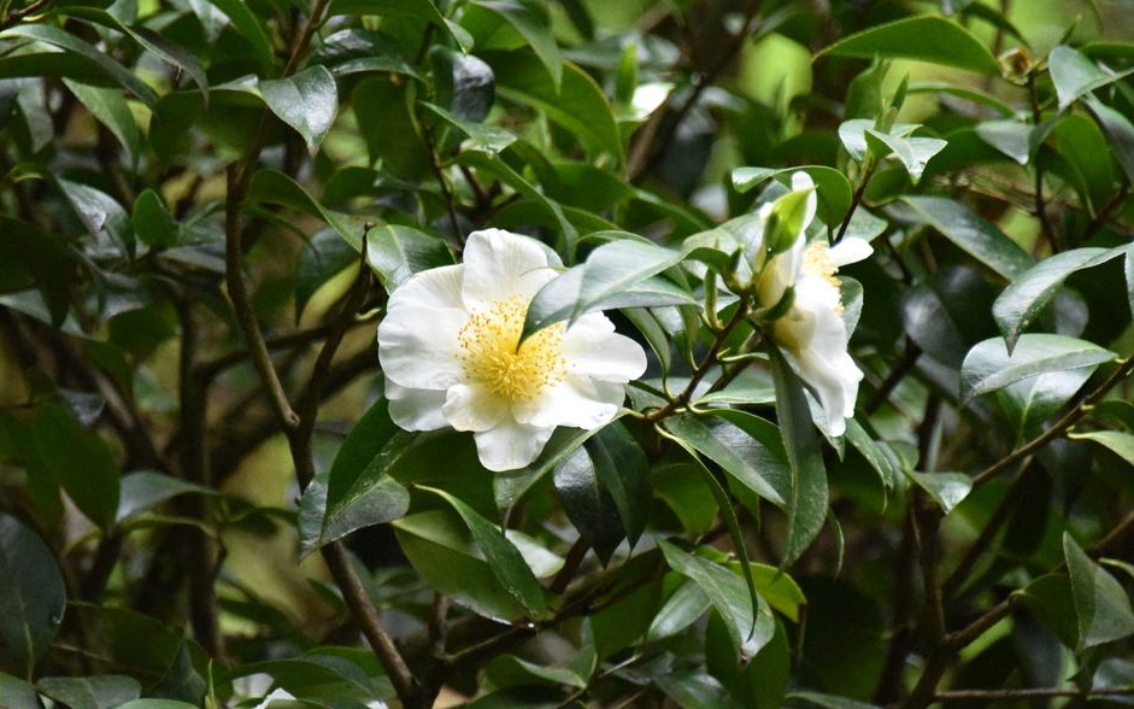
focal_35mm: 416
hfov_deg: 5.1
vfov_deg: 3.2
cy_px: 391
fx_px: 12856
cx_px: 497
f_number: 5.6
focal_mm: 300
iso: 11400
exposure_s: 1/640
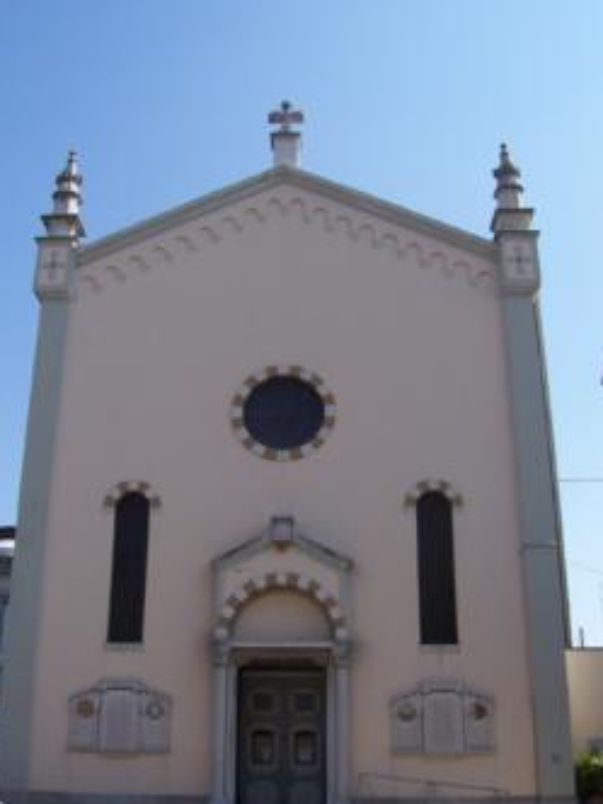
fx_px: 952
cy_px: 424
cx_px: 276
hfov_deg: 35.1
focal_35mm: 41
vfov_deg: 45.8
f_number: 5.6
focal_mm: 5.6
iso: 80
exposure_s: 1/500
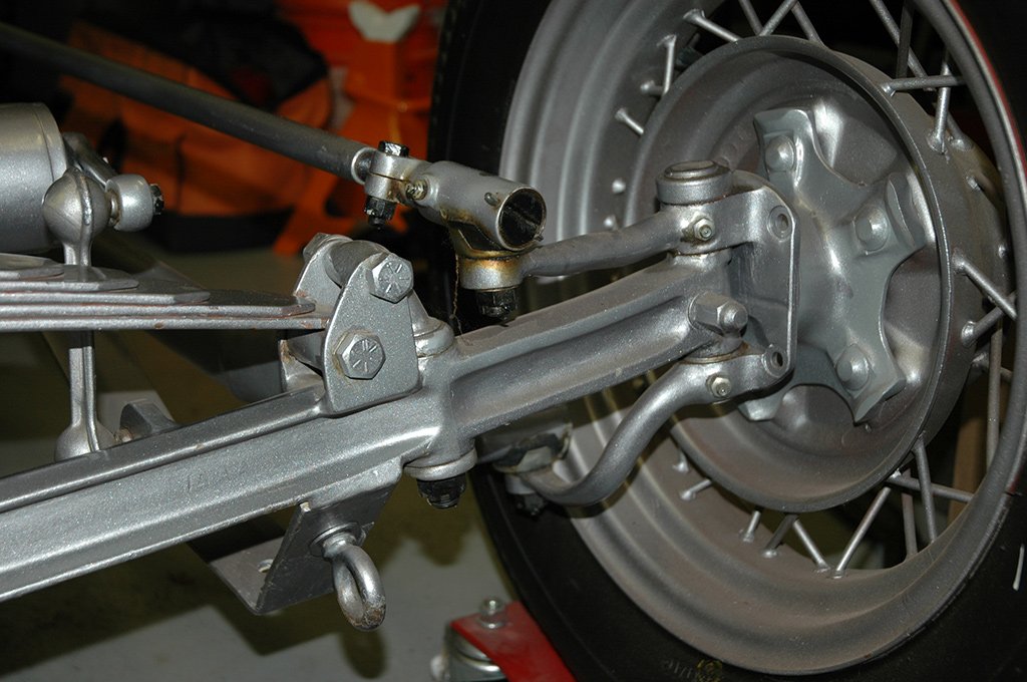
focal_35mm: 51
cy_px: 341
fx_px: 1453
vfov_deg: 26.4
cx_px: 514
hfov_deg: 38.9
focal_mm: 34
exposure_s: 1/60
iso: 200
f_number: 4.2
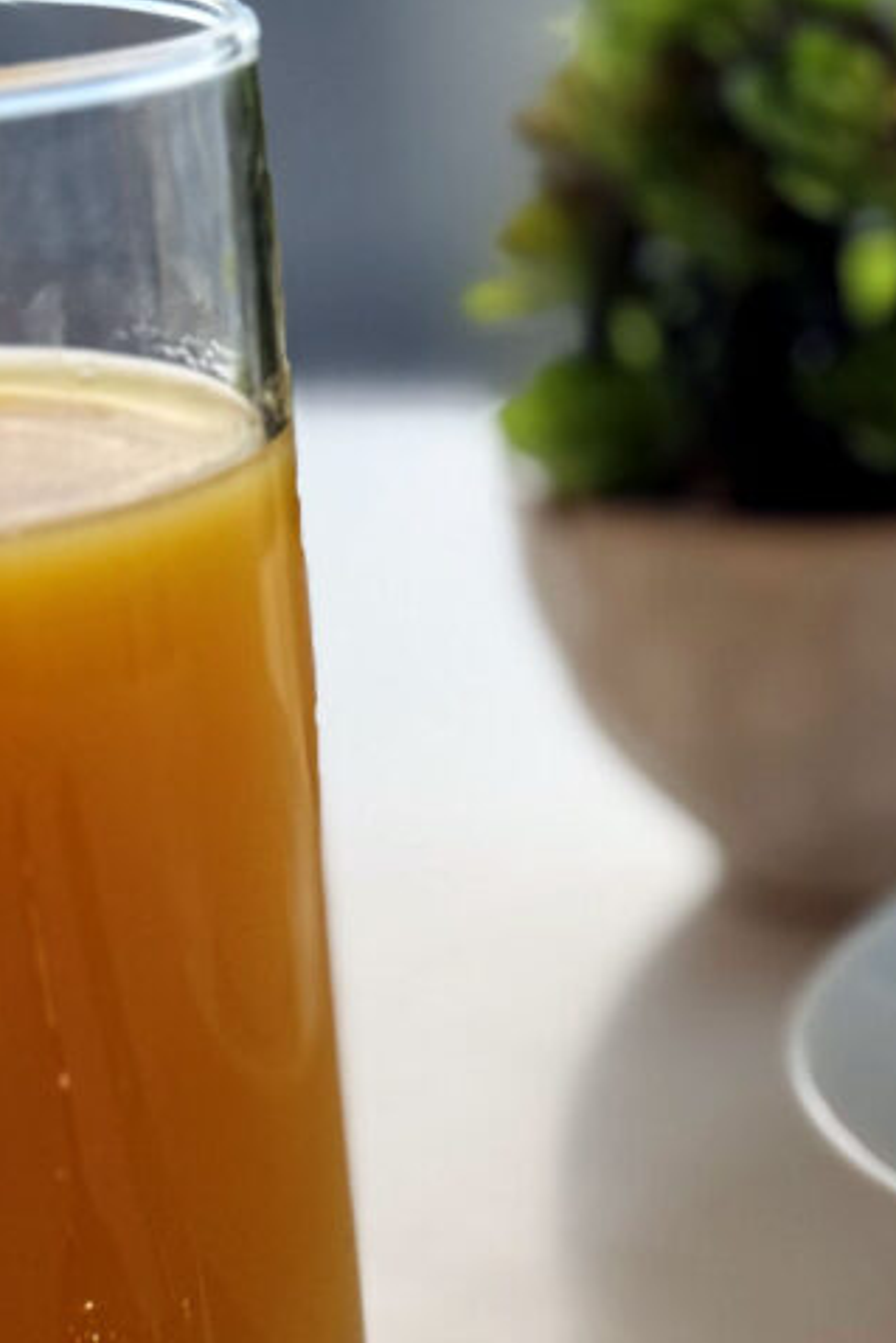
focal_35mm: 107
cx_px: 938
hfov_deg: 12.6
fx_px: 3991
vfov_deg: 19.0
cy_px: 961
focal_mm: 6.76
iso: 80
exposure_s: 1/50
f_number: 1.78
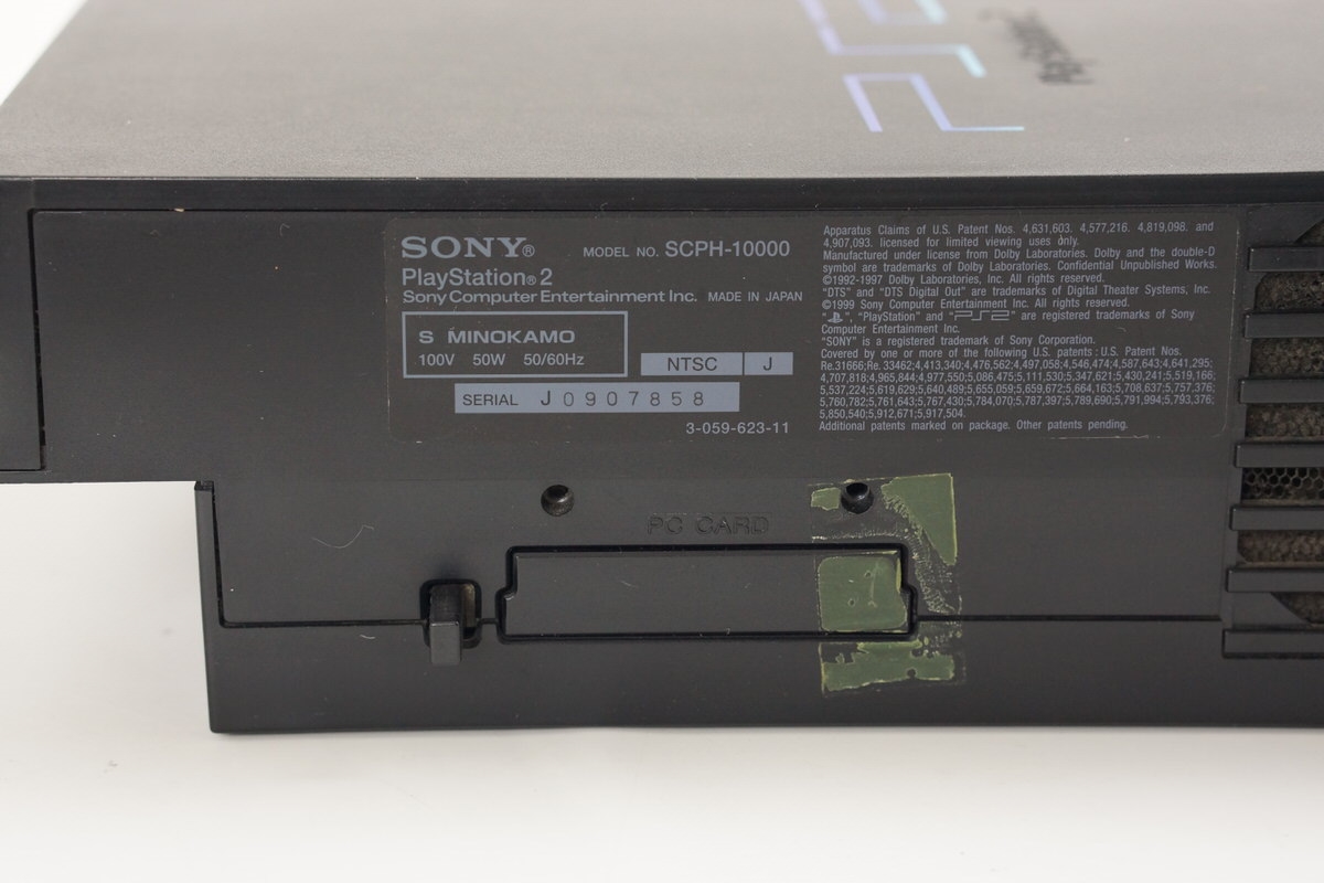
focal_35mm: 75
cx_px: 662
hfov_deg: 27.0
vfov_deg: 18.2
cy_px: 442
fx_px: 2758
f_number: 5
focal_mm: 50
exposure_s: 1/80
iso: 1250
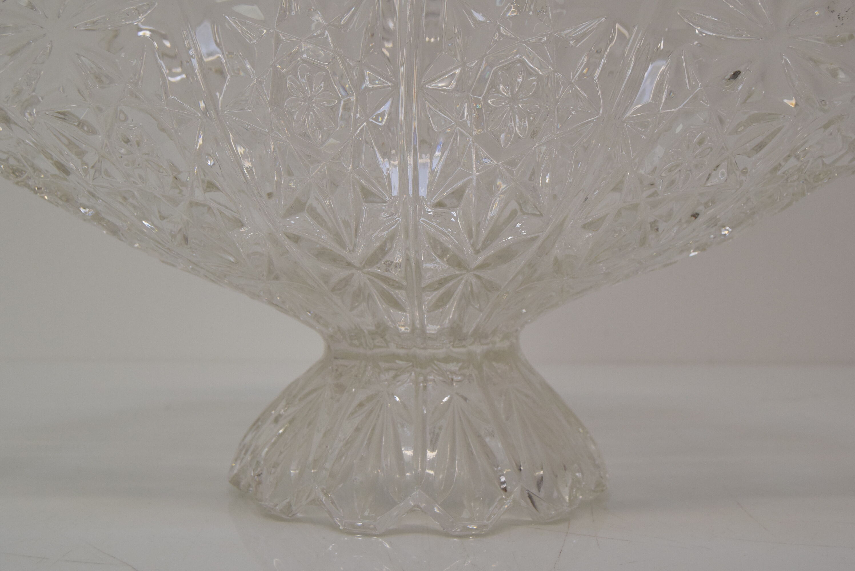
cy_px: 286
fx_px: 1141
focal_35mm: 48
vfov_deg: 28.1
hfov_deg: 41.1
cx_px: 428
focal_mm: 32
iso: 1600
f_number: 9
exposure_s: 1/320
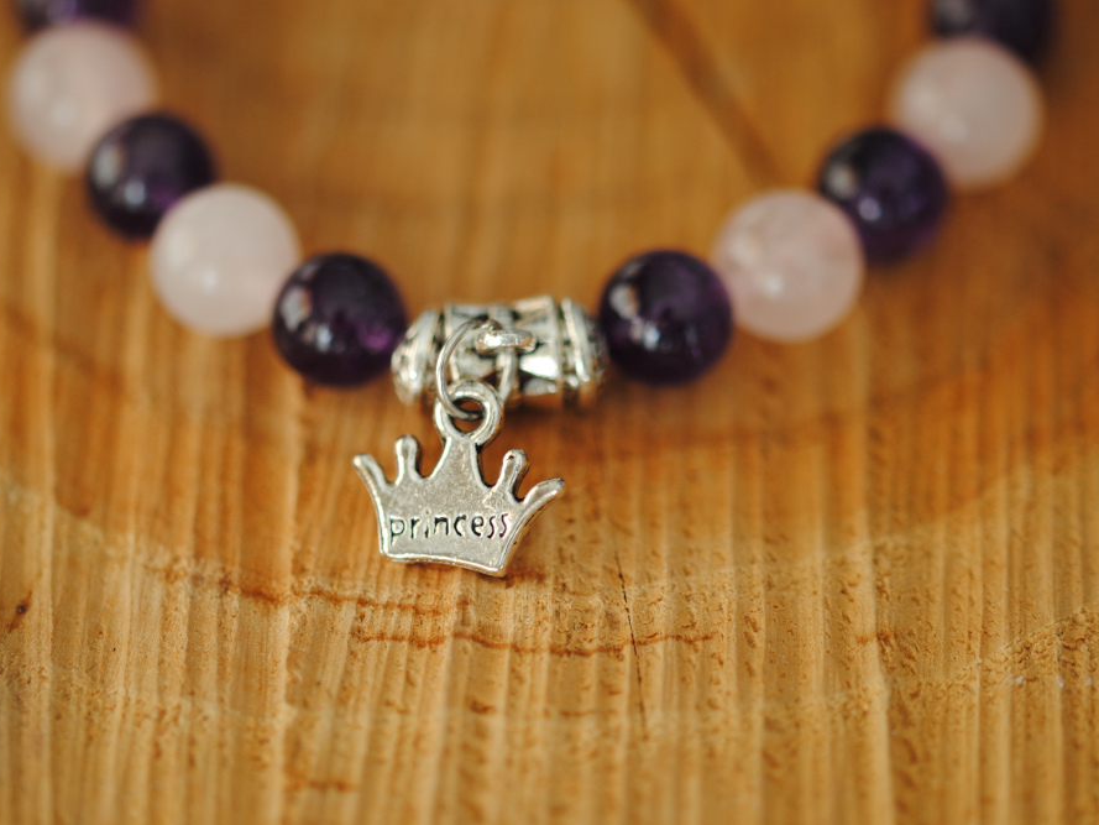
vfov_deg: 8.7
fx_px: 5415
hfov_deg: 11.6
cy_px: 412
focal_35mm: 171
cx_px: 540
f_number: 3.8
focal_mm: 105
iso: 200
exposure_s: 1/200
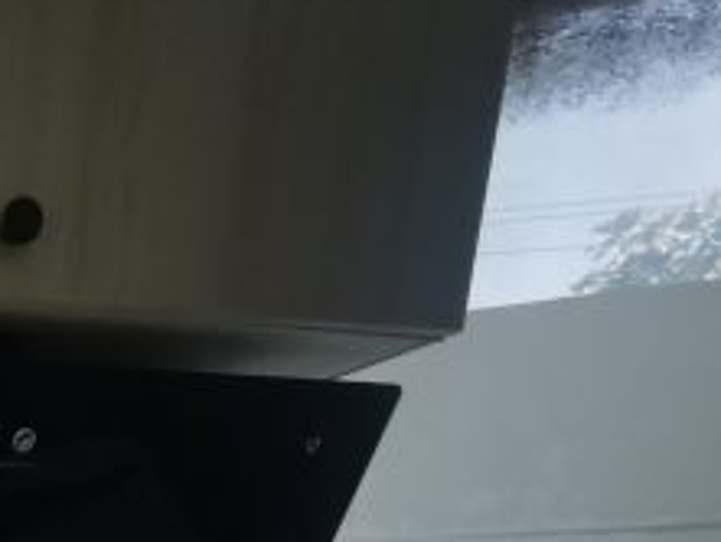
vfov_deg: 19.4
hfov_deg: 24.8
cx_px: -382
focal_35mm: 58
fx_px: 1209
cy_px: 957
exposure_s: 1/181
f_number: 2.2
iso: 50
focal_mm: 2.35
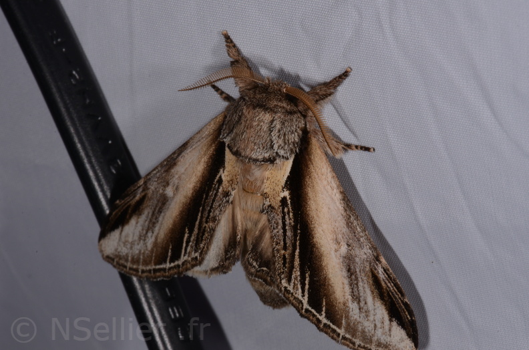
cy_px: 175
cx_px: 264
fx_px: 1869
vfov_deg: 10.7
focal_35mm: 128
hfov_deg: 16.1
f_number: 32
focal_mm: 85
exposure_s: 1/60
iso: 100
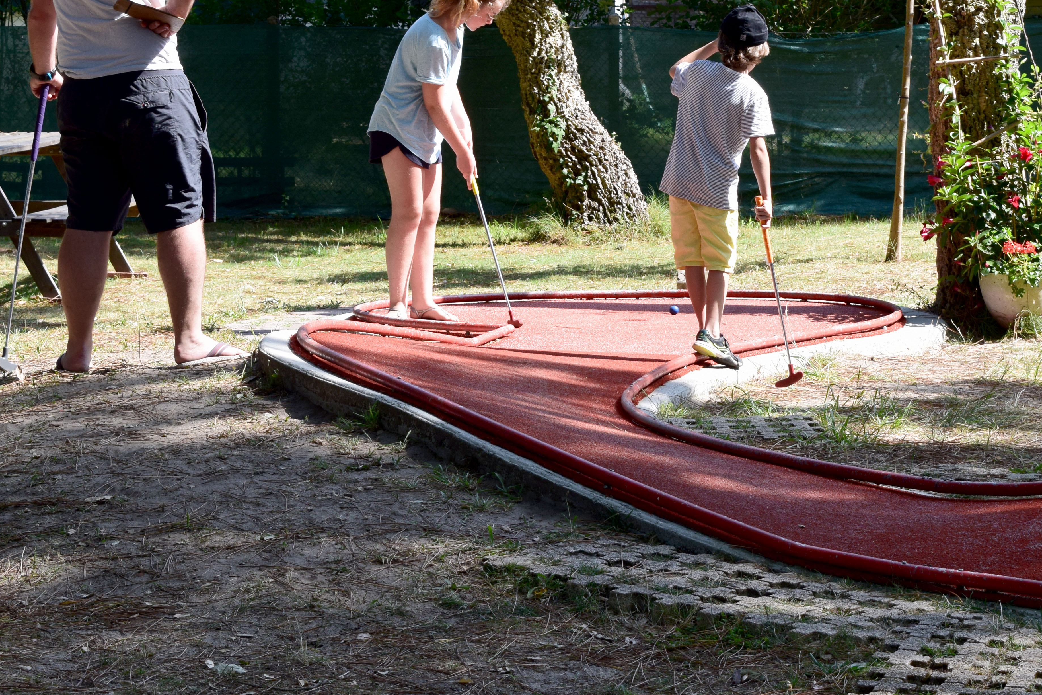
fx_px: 3415
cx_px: 671
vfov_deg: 11.6
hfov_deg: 17.3
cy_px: 164
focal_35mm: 118
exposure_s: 1/200
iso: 400
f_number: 10
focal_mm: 48
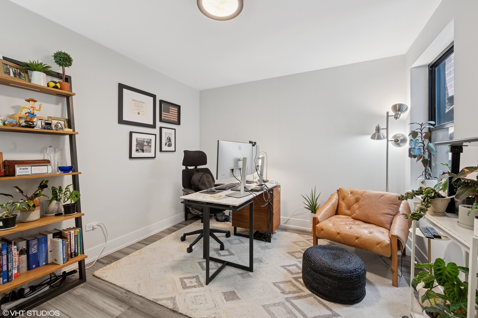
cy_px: 159
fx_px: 199
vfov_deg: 77.3
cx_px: 239
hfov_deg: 100.4
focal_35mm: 15
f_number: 9.5
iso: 200
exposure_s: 1/4
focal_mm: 15
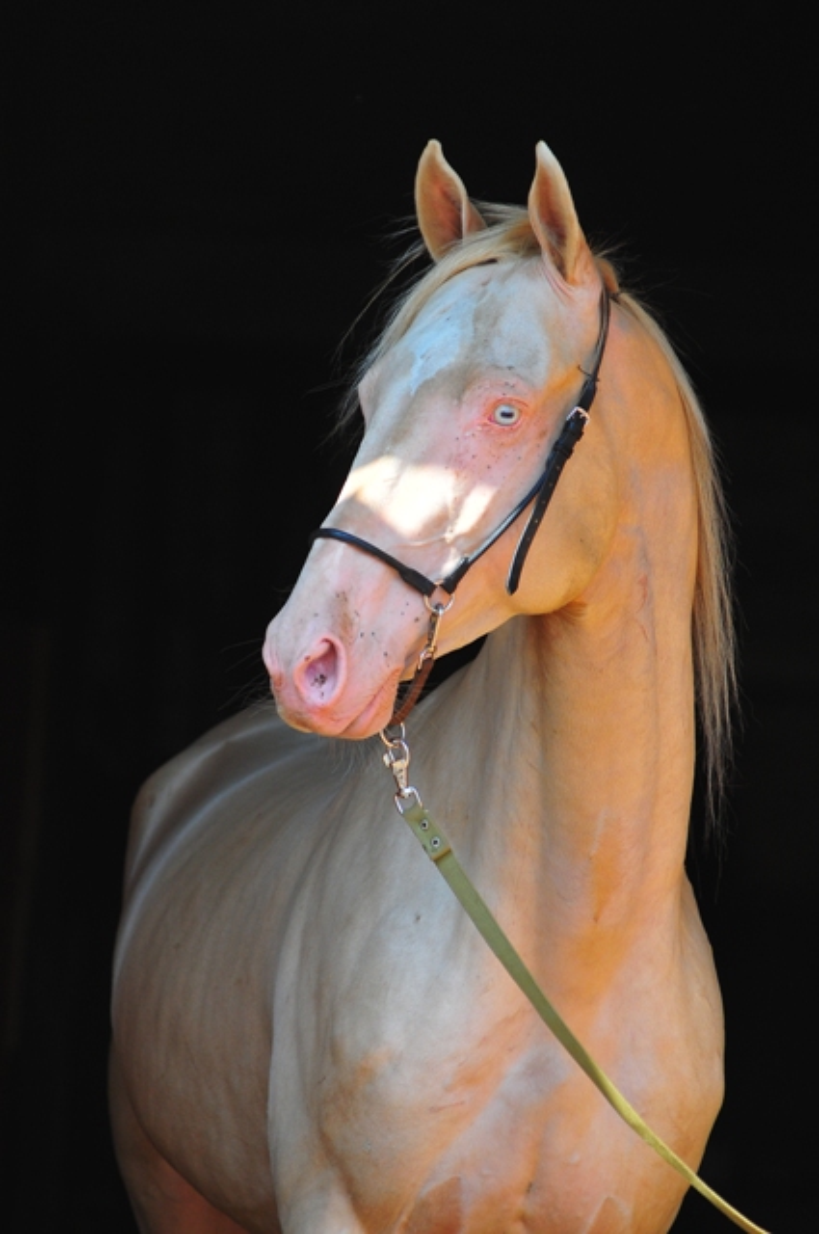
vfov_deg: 7.4
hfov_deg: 4.9
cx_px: 410
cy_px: 617
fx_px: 9495
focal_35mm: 278
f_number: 4
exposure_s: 1/800
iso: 400
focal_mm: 185
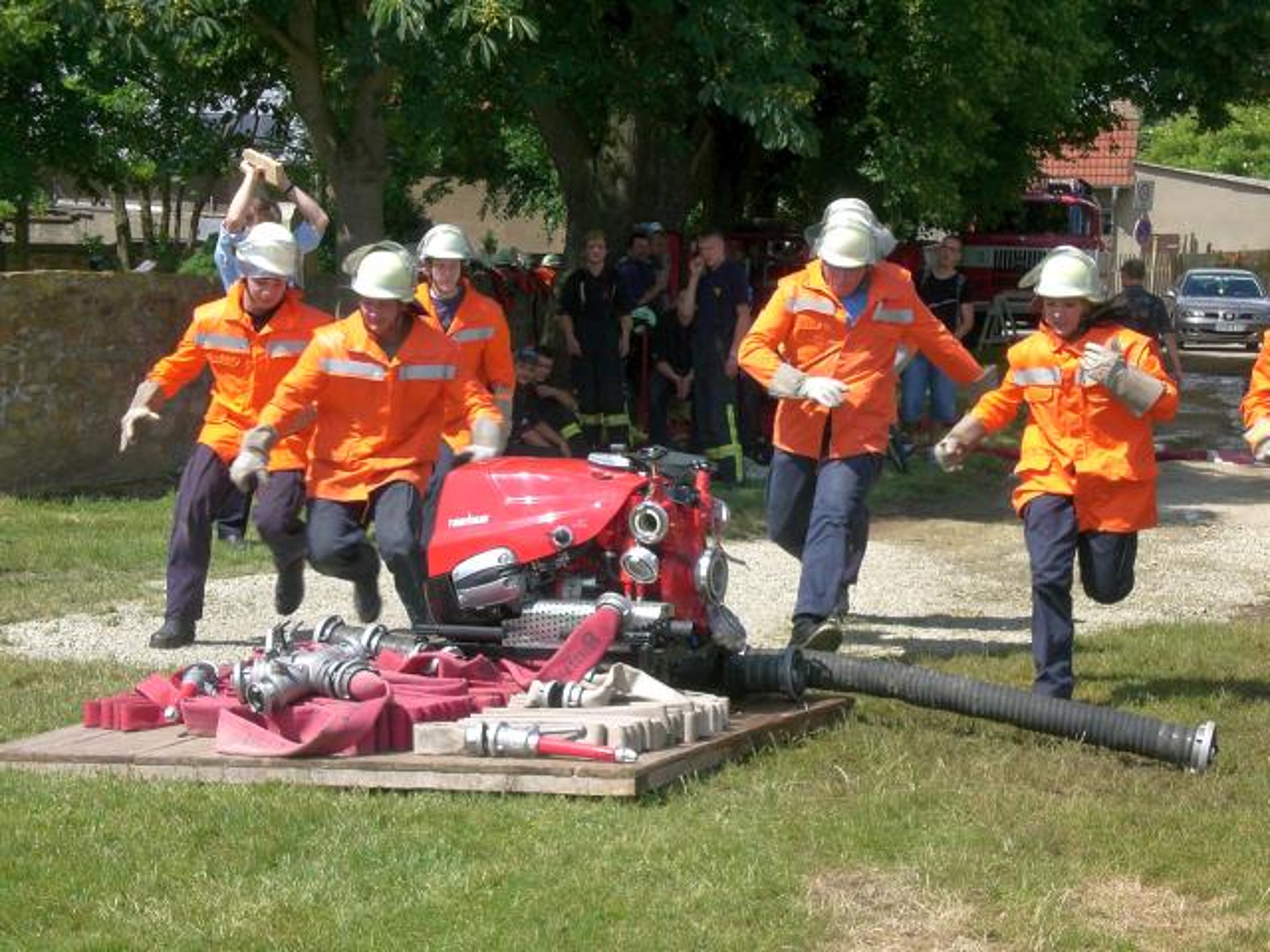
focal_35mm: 75
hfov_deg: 26.0
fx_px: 2752
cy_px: 476
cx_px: 635
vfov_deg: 19.6
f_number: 6.4
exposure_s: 1/200
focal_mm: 12.47
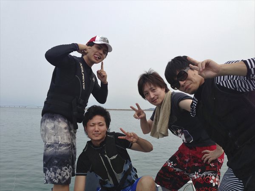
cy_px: 96
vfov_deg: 42.9
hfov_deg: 55.4
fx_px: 243
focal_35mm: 33
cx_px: 128
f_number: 2.4
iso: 50
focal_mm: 4.13
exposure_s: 1/951
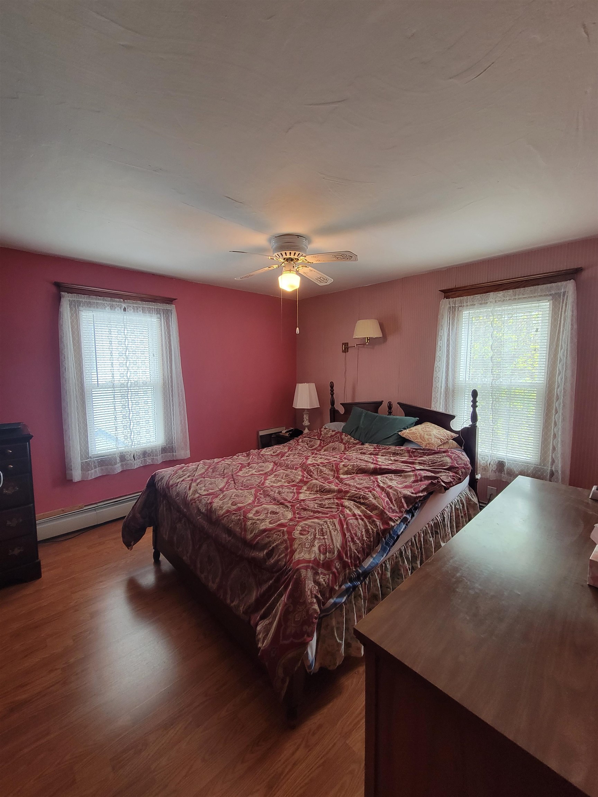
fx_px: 299
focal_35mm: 13
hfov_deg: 89.9
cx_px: 299
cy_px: 398
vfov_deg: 106.2
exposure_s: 1/60
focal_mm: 2.2
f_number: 2.2
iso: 200
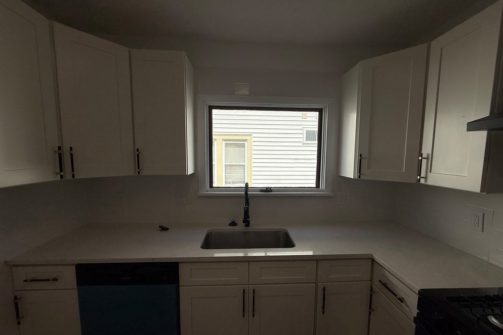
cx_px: 256
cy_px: 175
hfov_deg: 100.4
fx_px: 210
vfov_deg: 77.3
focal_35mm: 15
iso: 50
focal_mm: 2.22
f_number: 2.2
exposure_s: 1/2024
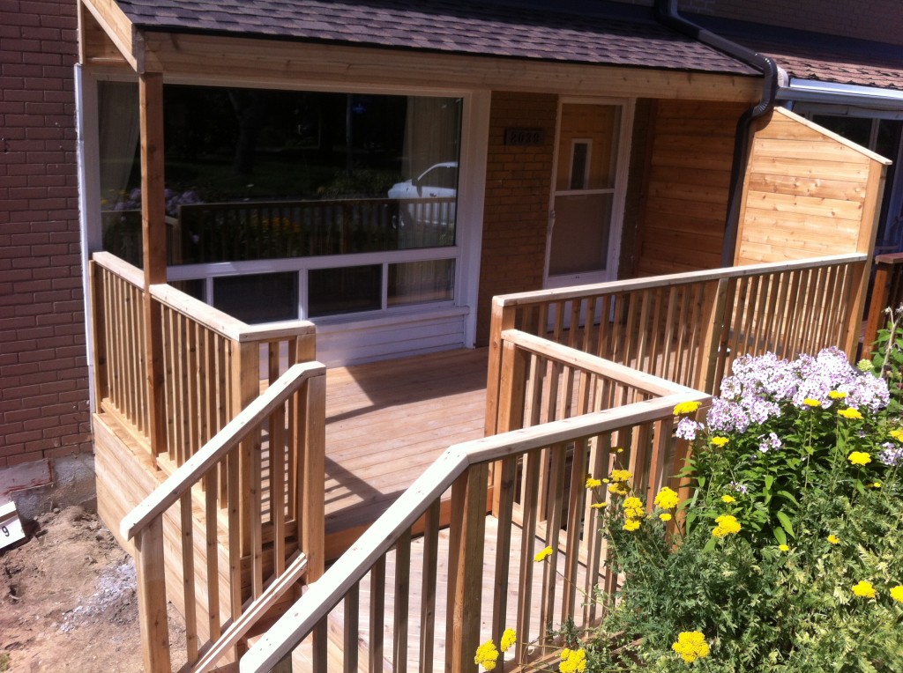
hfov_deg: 52.7
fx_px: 911
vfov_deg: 40.6
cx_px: 452
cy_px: 336
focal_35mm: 35
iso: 80
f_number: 2.8
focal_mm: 3.85
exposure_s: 1/973
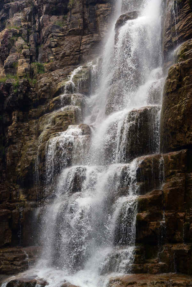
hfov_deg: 19.5
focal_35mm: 70
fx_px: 560
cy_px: 144
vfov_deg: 28.8
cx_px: 96
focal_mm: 70
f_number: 6.3
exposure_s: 1/500
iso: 250
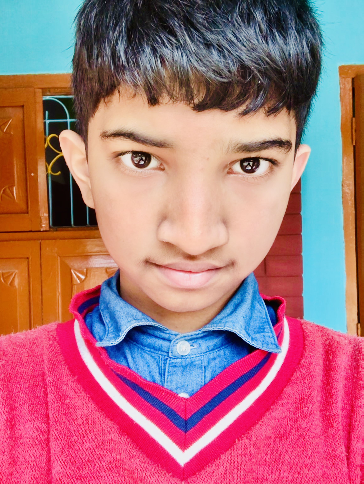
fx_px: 448
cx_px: 182
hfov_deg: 44.2
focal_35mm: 32
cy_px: 242
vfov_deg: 56.8
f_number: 2.2
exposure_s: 1/120
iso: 80
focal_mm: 2.87
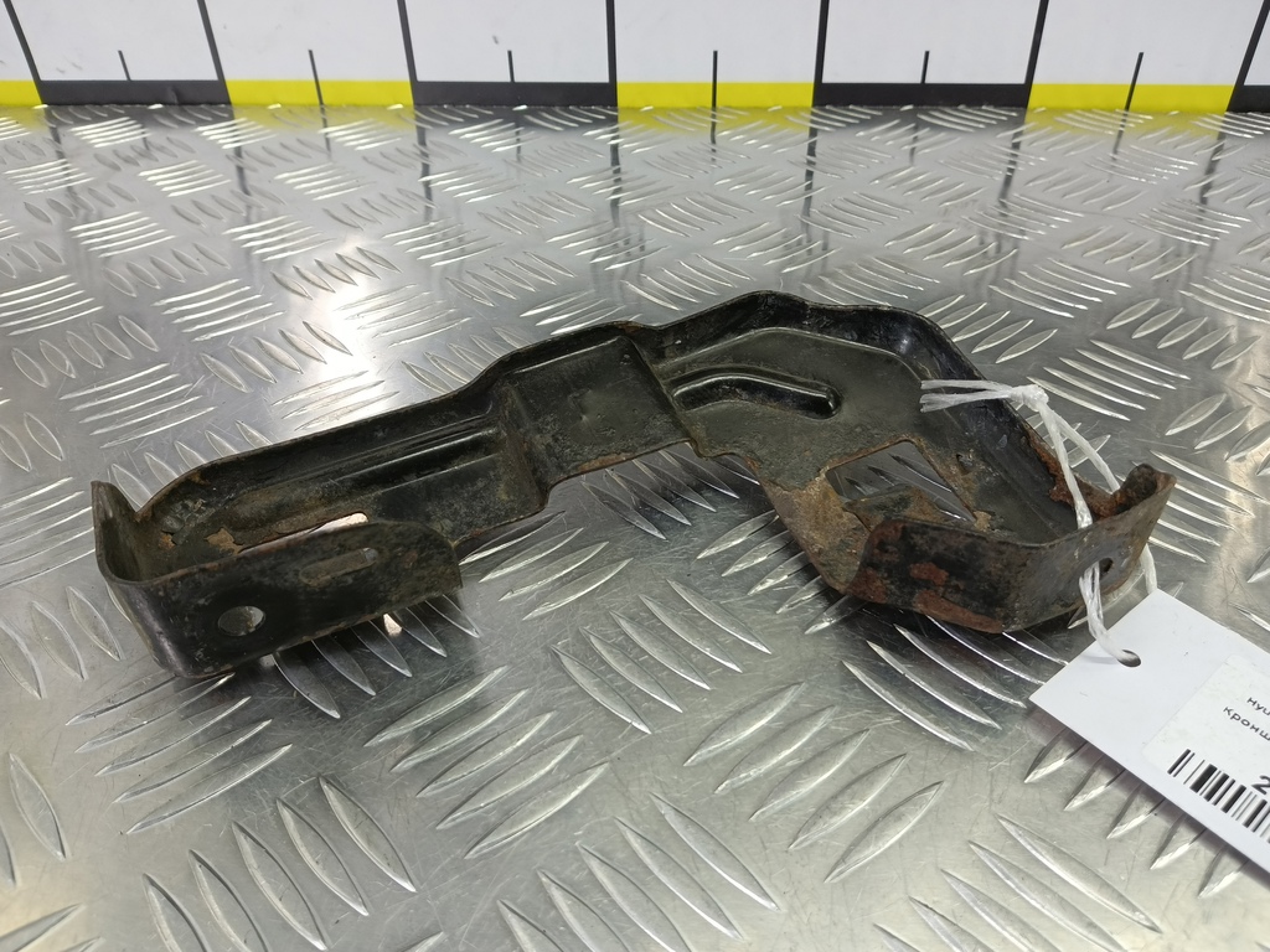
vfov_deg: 58.9
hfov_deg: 73.9
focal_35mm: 23
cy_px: 476
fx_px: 844
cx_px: 635
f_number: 1.6
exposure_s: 1/50
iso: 129
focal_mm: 4.11
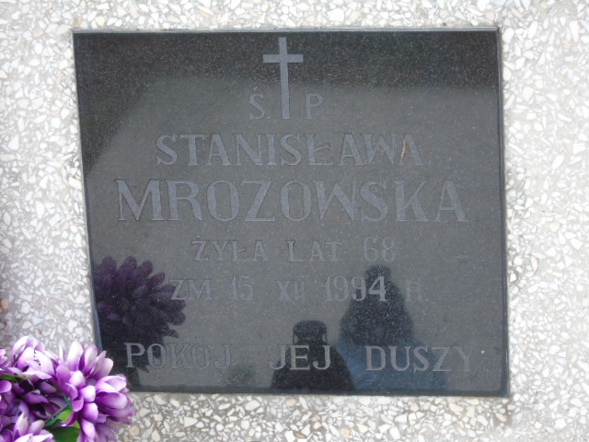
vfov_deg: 8.0
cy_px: 221
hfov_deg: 10.6
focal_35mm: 186
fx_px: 3165
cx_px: 294
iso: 400
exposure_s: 1/80
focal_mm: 33
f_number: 5
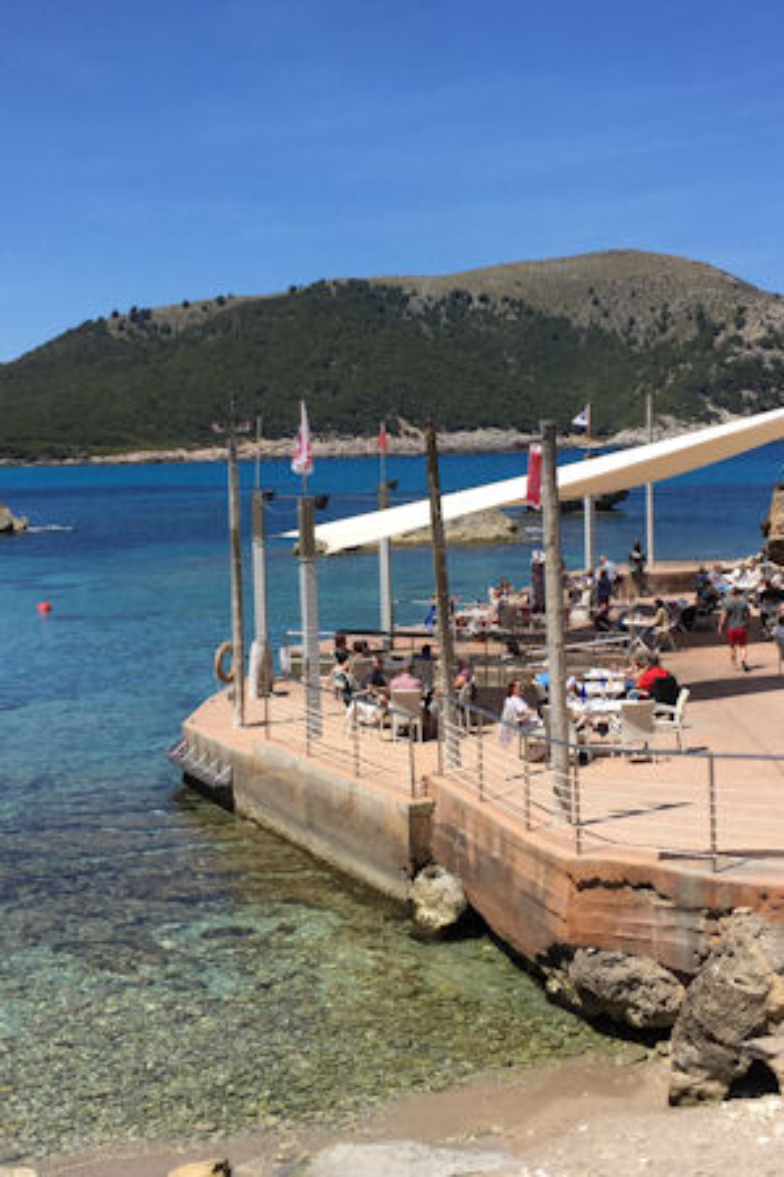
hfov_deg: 32.4
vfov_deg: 47.4
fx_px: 1340
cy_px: 583
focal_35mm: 41
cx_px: 506
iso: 32
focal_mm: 4.15
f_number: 2.2
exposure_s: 1/2639
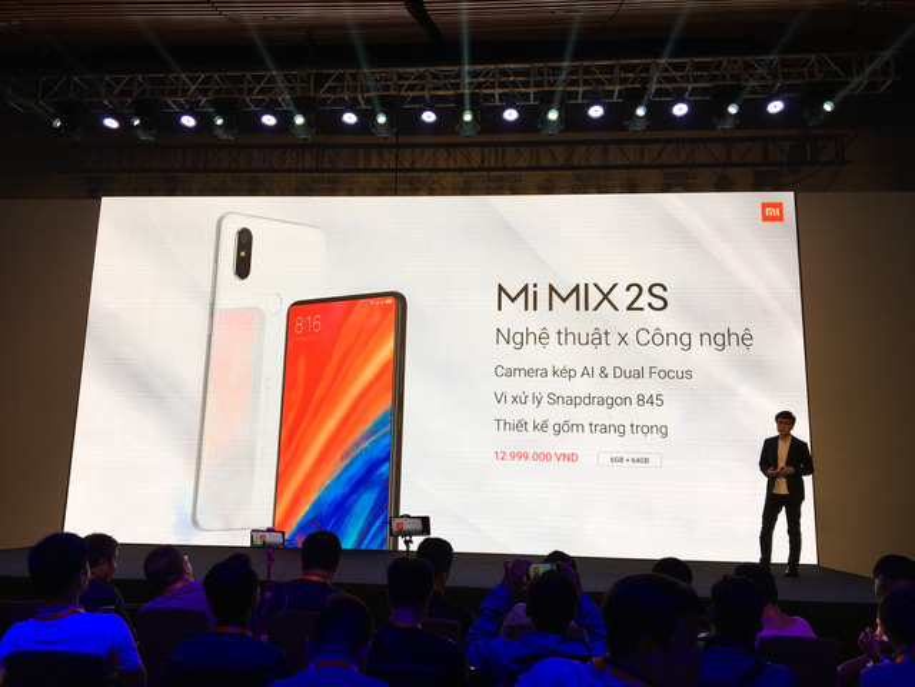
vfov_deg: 48.2
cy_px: 344
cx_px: 458
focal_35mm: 29
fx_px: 767
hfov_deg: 61.7
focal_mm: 4.15
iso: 25
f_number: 2.2
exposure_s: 1/50
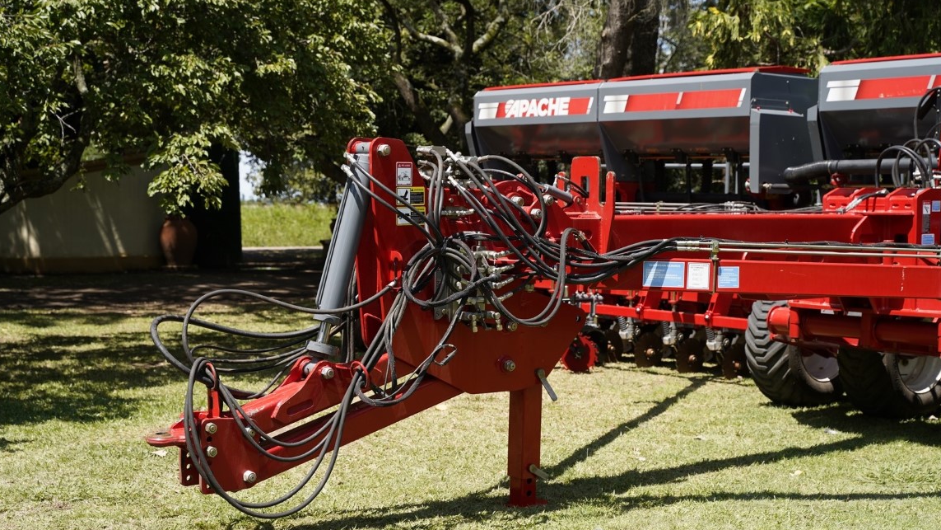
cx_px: 468
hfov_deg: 36.6
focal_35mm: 57
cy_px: 299
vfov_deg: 21.1
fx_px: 1422
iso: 100
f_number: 4.5
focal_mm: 54
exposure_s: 1/400
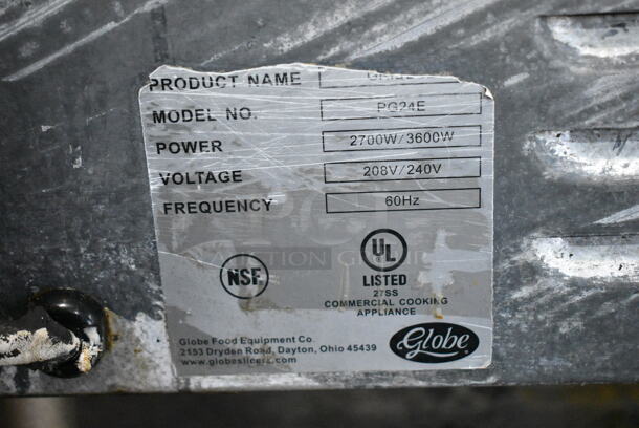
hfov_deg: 37.8
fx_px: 933
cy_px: 214
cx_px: 320
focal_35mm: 52
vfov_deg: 25.8
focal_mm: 35
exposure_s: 1/320
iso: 6400
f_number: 4.5
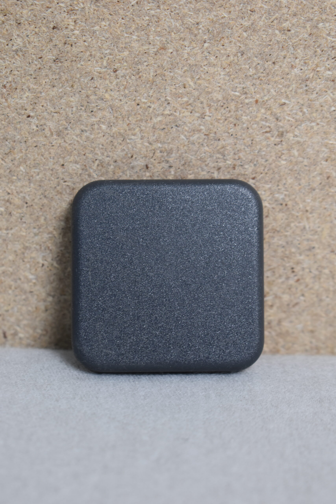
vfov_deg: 24.6
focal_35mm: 82
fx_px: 1155
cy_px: 252
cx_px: 168
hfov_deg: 16.6
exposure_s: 1/60
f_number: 5.6
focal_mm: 55
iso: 500
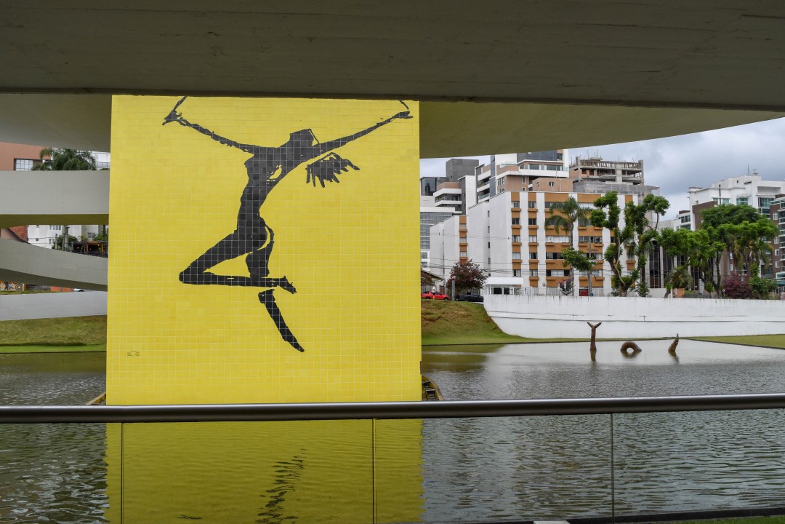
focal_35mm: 36
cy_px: 262
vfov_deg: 36.9
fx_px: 785
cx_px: 392
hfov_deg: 53.1
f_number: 6.3
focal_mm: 24
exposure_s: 1/1600
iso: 400
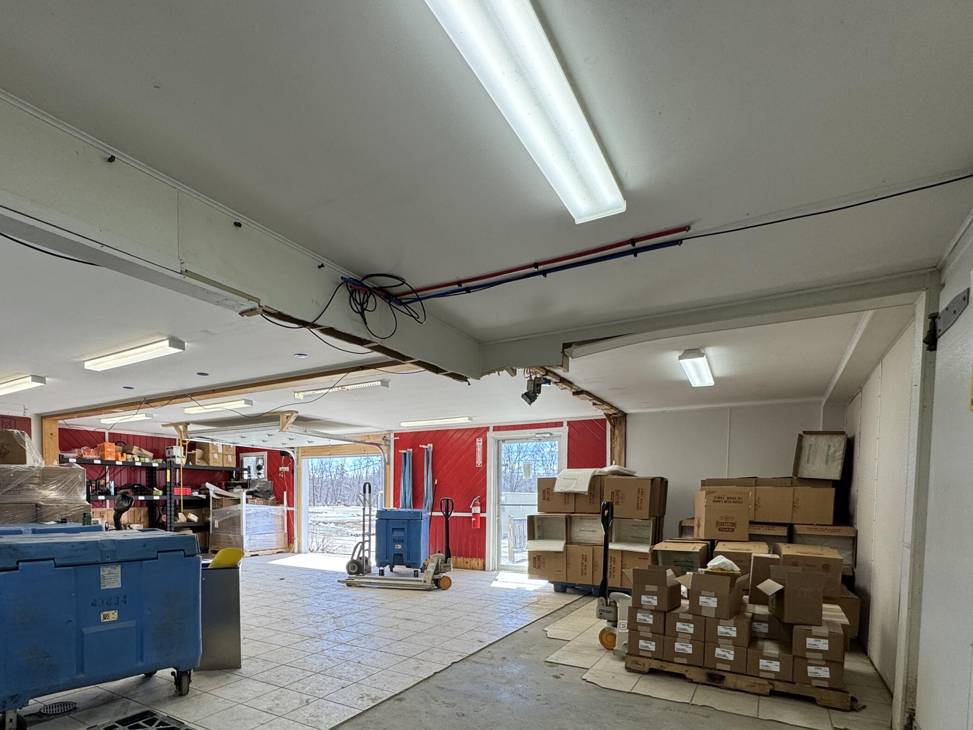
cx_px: 394
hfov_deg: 80.9
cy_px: 516
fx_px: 562
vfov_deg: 63.4
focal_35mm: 20
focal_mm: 2.22
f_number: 2.2
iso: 40
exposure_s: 1/161
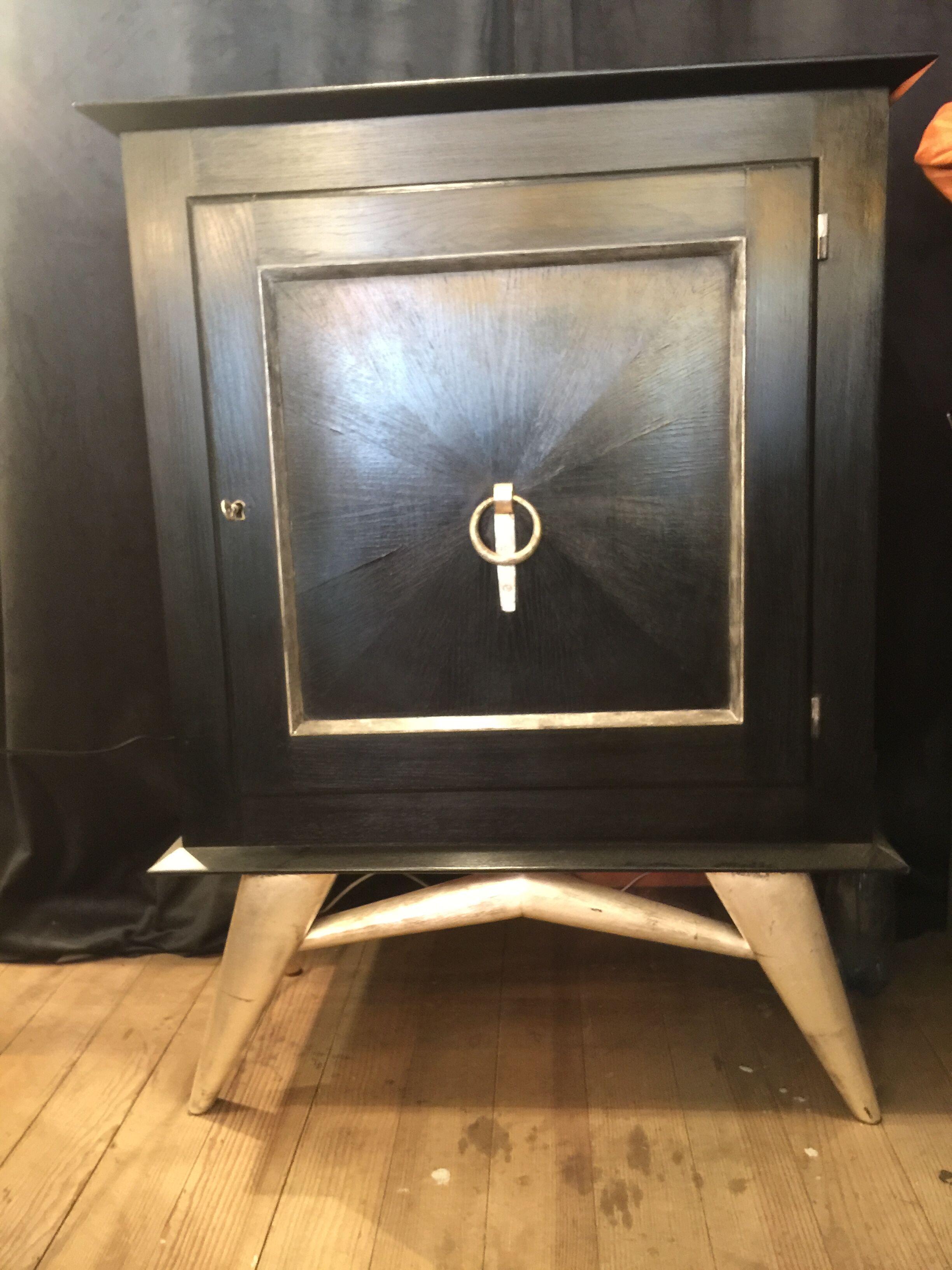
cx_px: 476
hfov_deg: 48.2
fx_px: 1063
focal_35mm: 29
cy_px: 635
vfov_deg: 61.7
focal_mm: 4.15
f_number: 2.2
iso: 125
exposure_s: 1/8
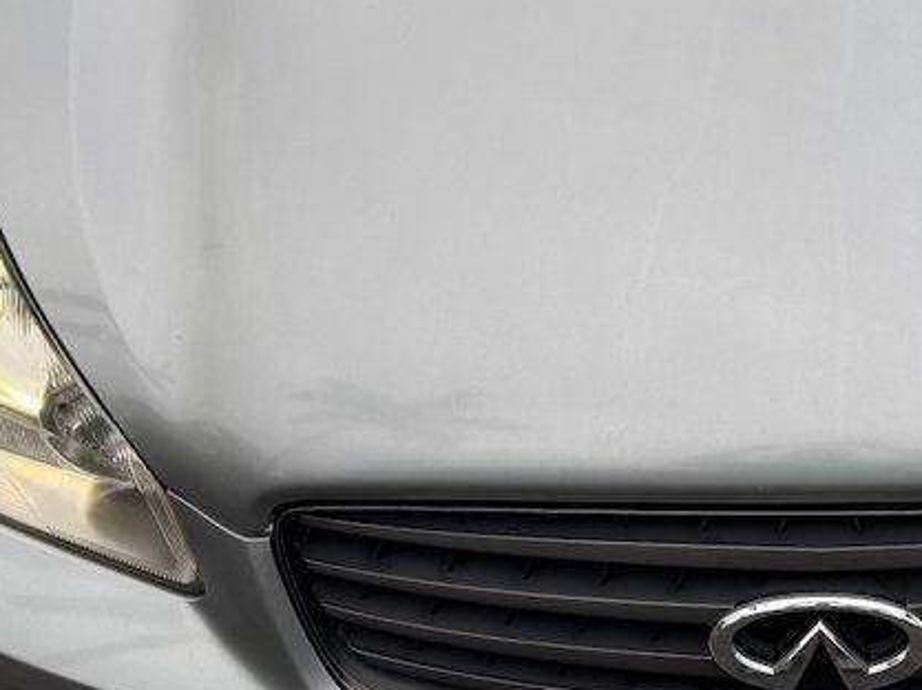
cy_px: 97
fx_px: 1570
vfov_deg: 24.2
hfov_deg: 31.4
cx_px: 805
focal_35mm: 59
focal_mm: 6.76
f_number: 1.78
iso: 80
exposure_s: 1/654
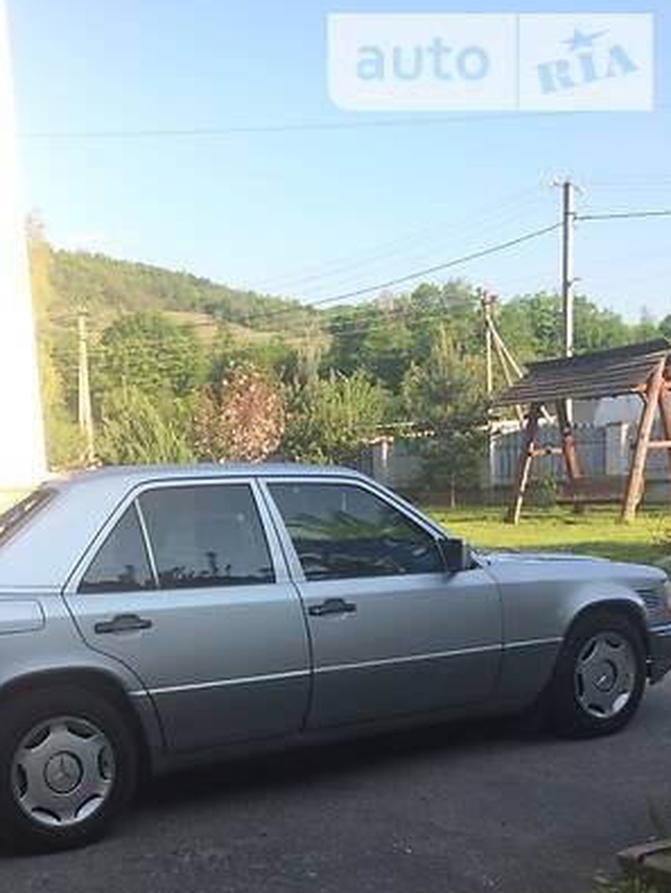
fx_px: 1135
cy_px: 665
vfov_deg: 41.7
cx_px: 178
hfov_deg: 32.4
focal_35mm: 44
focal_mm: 4.2
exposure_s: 1/554
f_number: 2.2
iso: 32
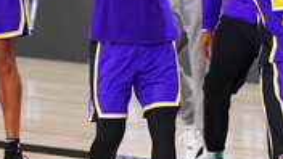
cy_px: 43
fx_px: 9140
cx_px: 262
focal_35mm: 1218
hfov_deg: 1.8
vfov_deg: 1.0
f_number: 2.8
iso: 4000
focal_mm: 400
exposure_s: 1/2000
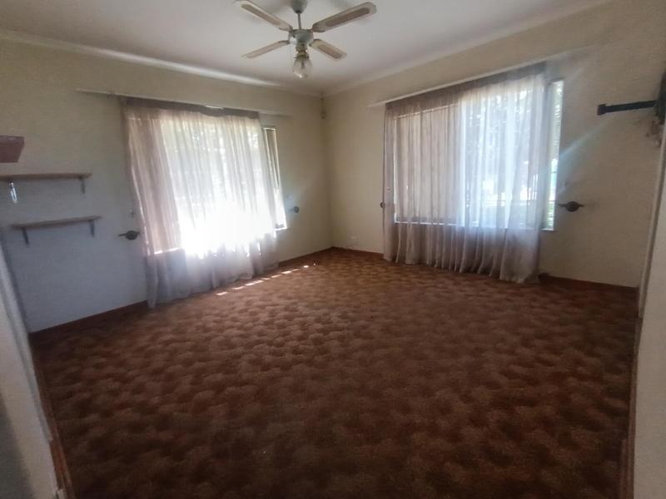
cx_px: 333
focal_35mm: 17
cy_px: 250
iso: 407
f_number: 2.2
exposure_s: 1/50
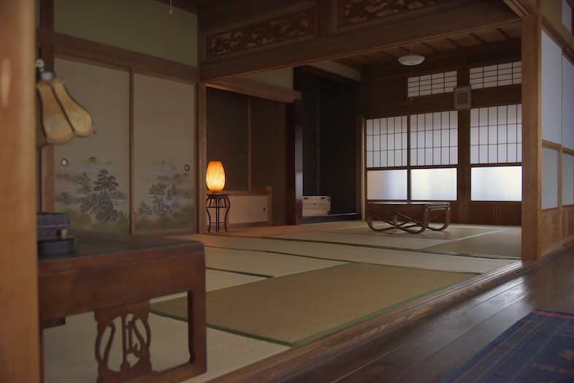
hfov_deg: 60.3
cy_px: 192
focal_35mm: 31
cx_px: 287
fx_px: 494
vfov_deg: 42.3
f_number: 4
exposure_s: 1/200
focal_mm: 31
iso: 2000
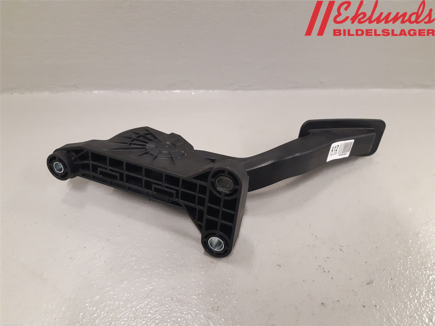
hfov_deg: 67.3
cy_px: 163
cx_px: 218
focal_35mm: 26
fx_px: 327
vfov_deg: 53.1
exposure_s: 1/50
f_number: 1.7
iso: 250
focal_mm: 3.93
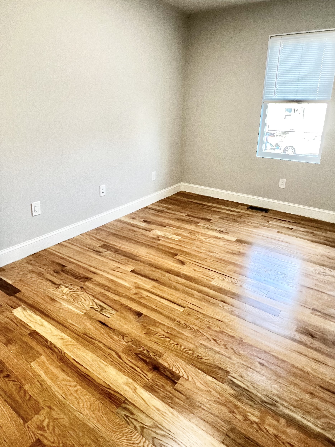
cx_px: 168
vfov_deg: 78.4
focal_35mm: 21
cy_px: 188
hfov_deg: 63.4
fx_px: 271
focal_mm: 1.57
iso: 200
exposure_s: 1/120
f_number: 1.8
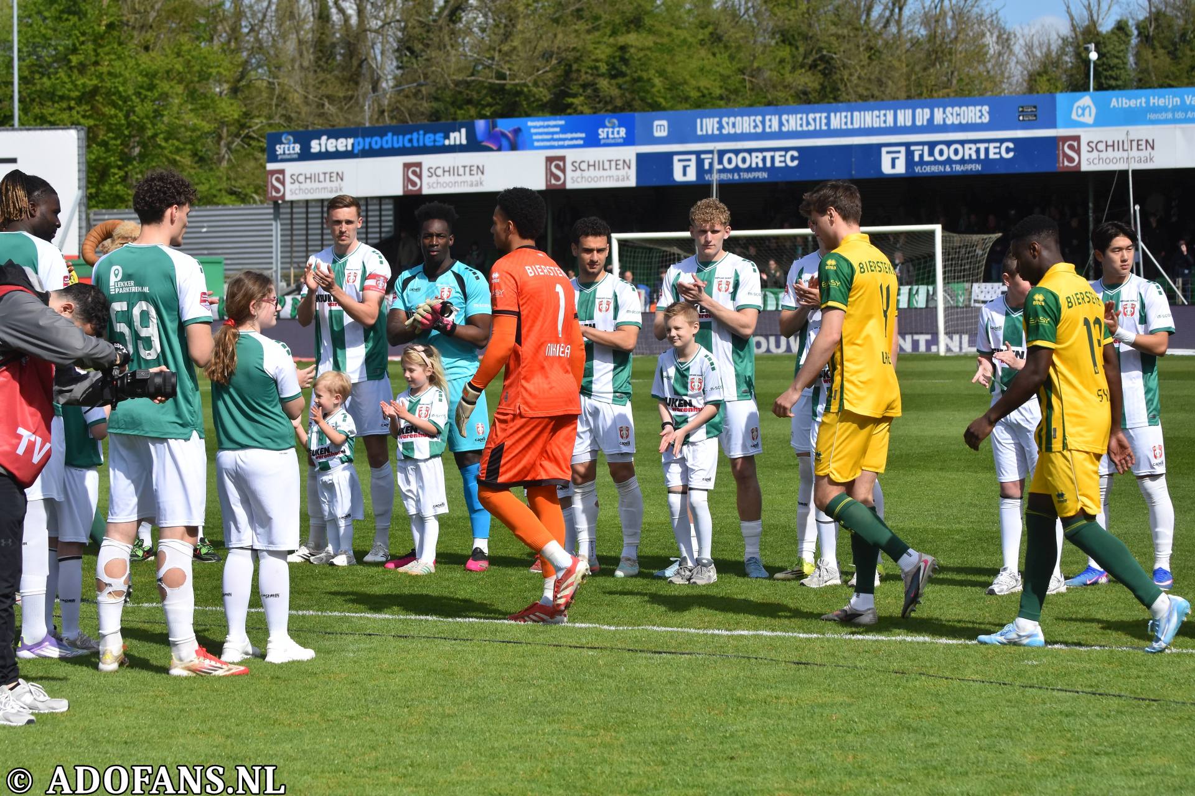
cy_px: 398
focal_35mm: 112
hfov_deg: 18.2
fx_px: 3734
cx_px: 598
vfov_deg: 12.2
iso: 400
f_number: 5
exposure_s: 1/2000
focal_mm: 75
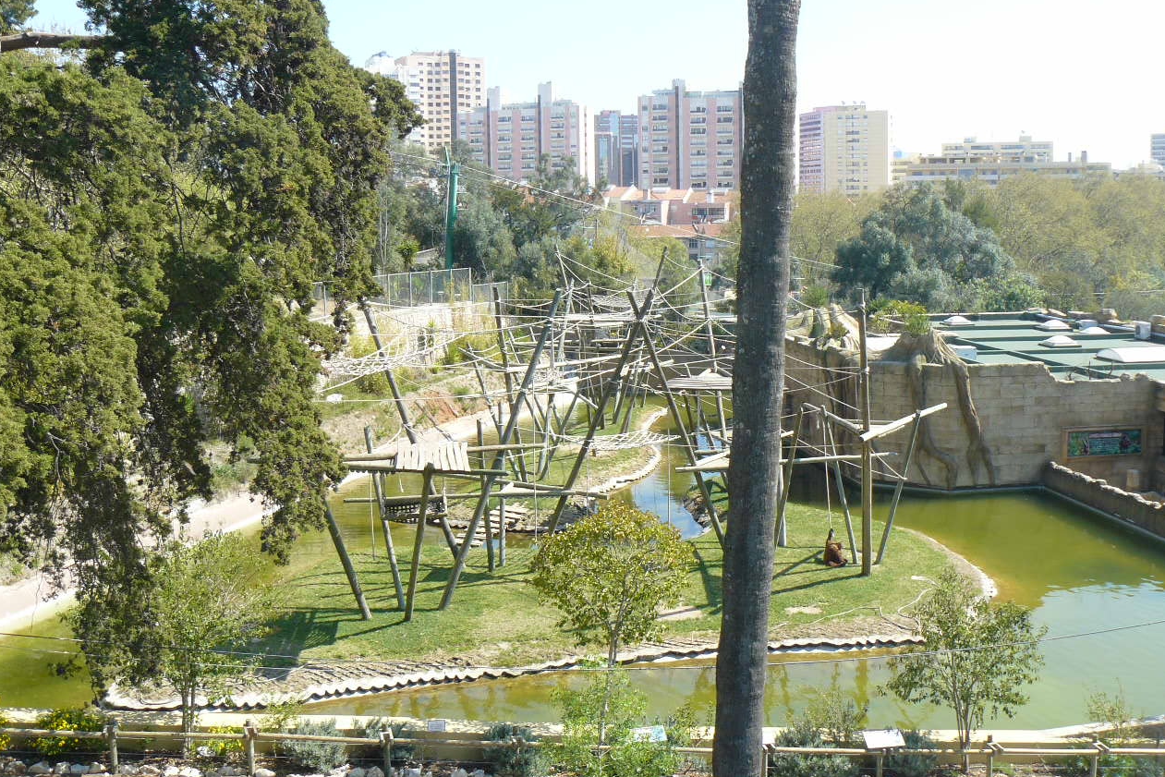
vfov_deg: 35.1
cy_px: 367
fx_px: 1230
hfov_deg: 50.7
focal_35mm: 38
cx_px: 587
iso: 100
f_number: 5
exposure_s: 1/200
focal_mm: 6
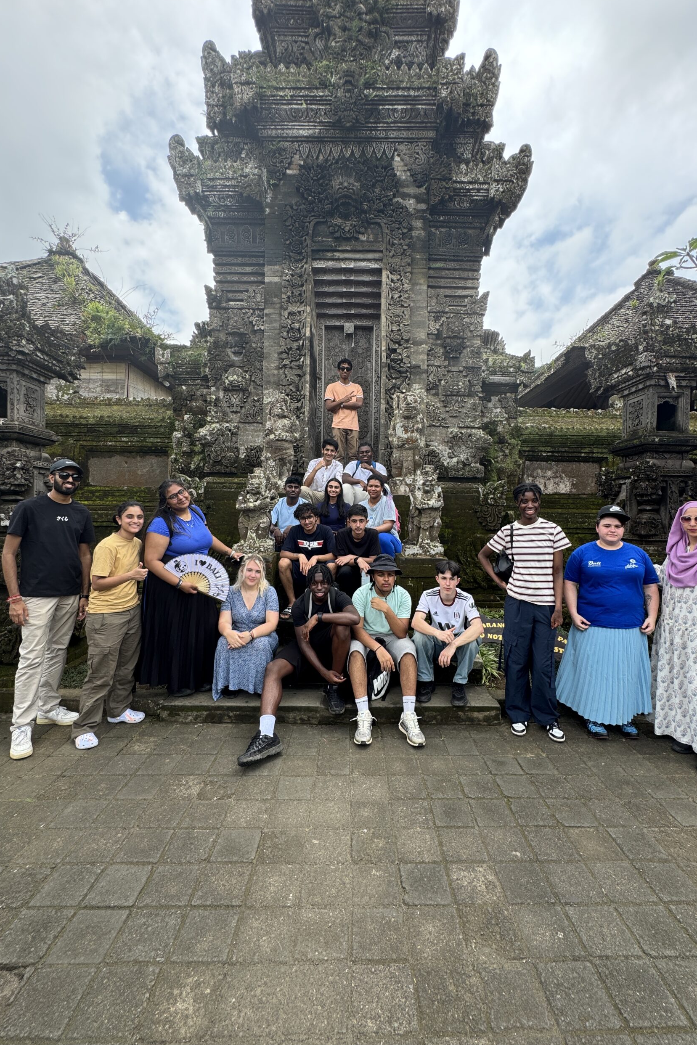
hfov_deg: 77.3
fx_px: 436
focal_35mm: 15
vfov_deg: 100.4
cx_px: 366
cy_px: 519
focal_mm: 2.22
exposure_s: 1/238
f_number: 2.2
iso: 40
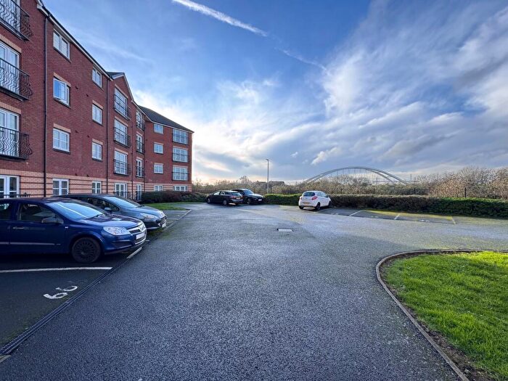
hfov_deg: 102.1
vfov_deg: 85.7
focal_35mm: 14
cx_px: 254
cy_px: 190
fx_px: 205
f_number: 2.2
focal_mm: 2.22
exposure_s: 1/212
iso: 40
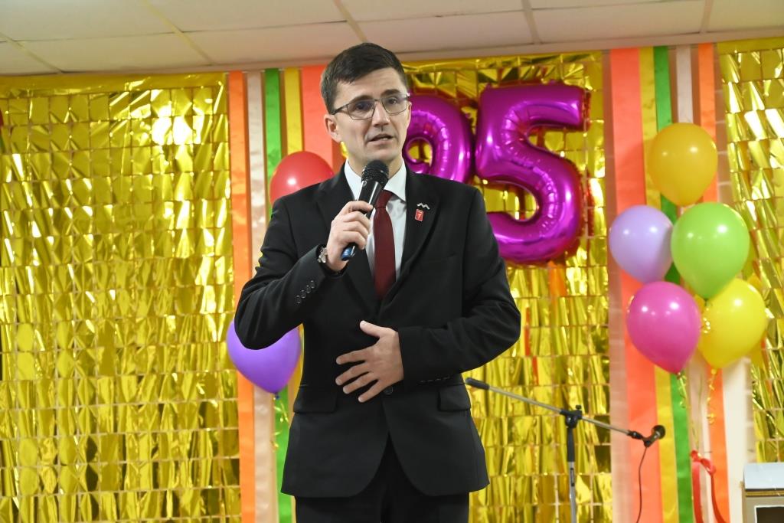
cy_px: 262
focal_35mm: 78
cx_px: 392
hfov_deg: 26.0
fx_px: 1699
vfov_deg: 17.5
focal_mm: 52
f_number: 5.6
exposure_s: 1/80
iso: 3200
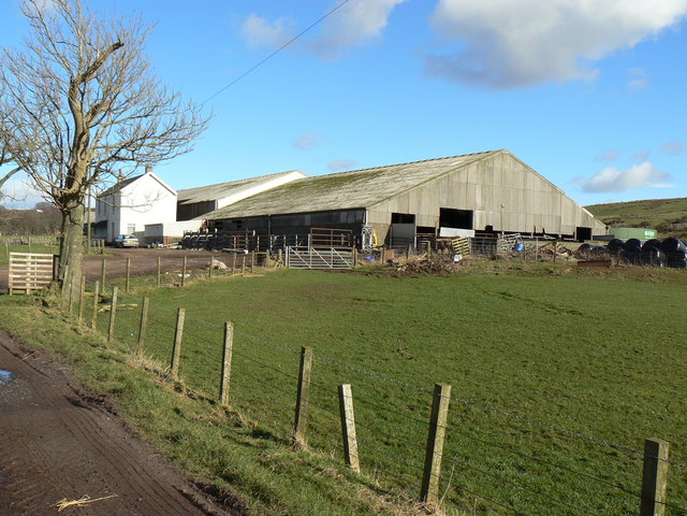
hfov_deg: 51.4
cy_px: 258
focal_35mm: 36
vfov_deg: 39.7
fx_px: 714
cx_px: 344
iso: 80
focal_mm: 6
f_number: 6.3
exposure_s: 1/400
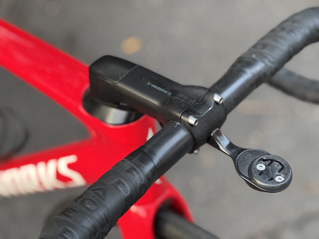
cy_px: 120
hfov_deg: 25.3
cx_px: 160
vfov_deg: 19.1
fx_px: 710
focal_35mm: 77
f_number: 2.8
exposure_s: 1/60
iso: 320
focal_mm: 9
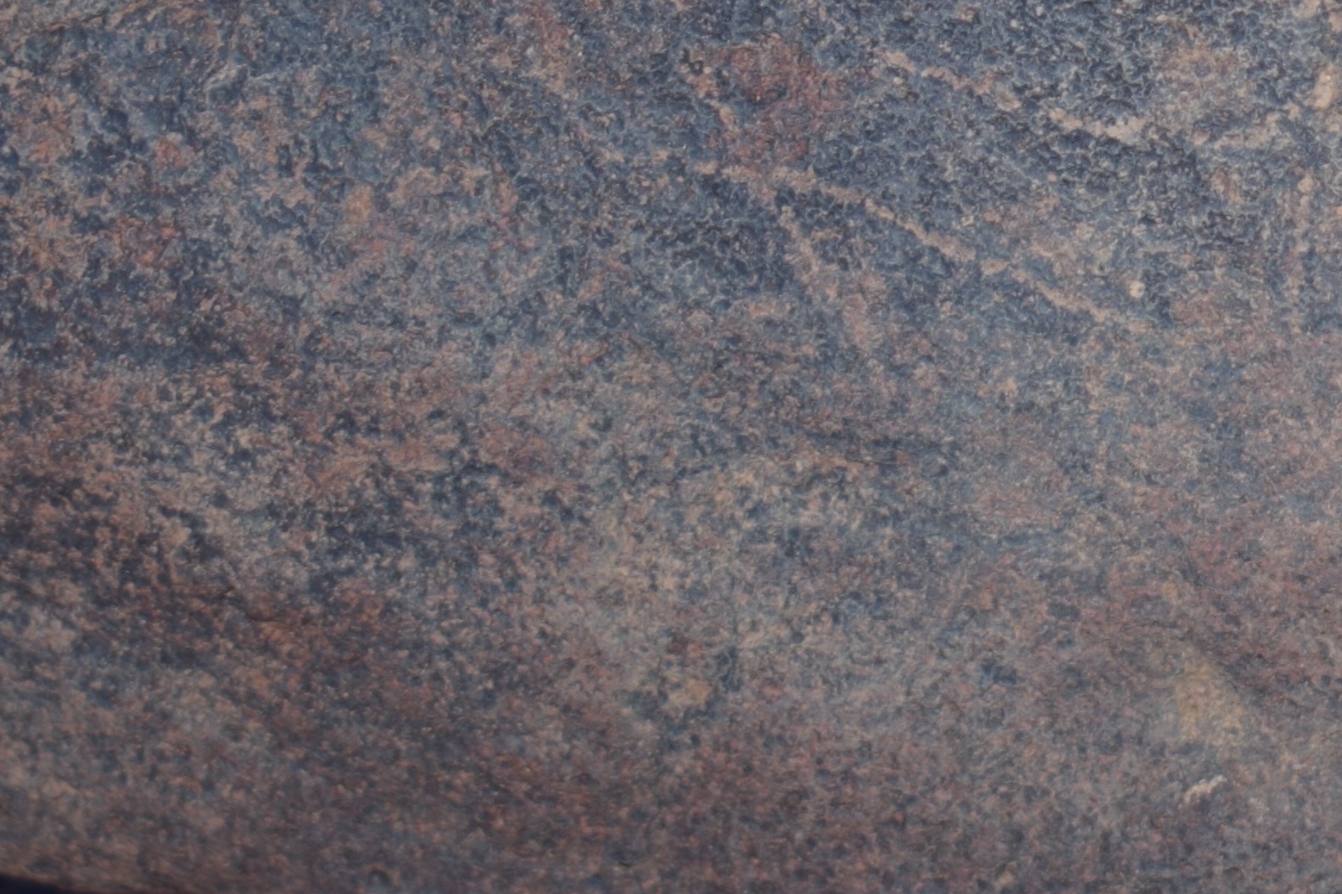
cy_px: -95
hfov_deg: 8.4
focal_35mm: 239
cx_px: 2253
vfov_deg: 5.7
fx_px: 8907
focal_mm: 42
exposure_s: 1/200
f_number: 5.6
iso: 100
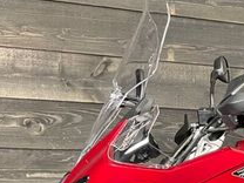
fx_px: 564
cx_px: 316
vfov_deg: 17.1
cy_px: 253
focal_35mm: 80
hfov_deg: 22.0
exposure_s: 1/33
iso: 400
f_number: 1.6
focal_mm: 4.2
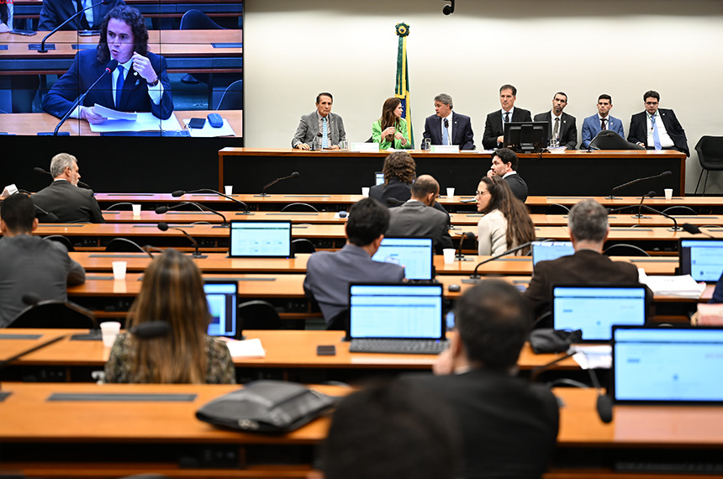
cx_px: 362
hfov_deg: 28.9
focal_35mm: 70
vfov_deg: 19.4
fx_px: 1403
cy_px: 240
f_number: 2.8
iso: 800
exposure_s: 1/160
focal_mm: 70
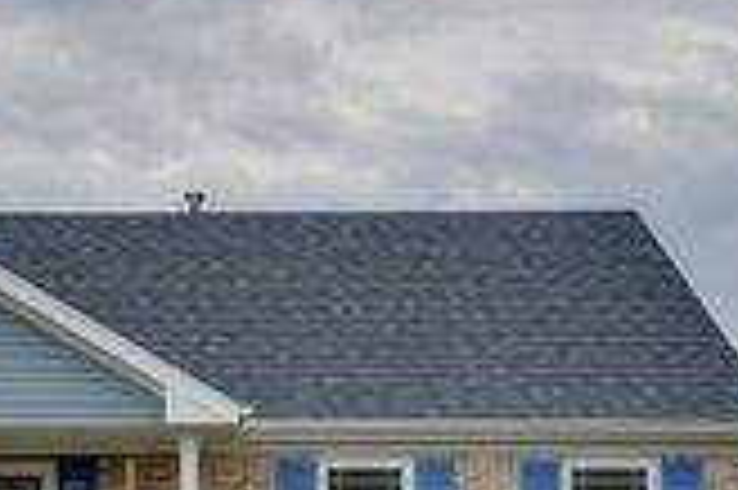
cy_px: 539
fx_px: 2191
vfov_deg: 12.5
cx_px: -14
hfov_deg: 18.6
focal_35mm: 107
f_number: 16
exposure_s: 1/20
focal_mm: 35
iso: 125
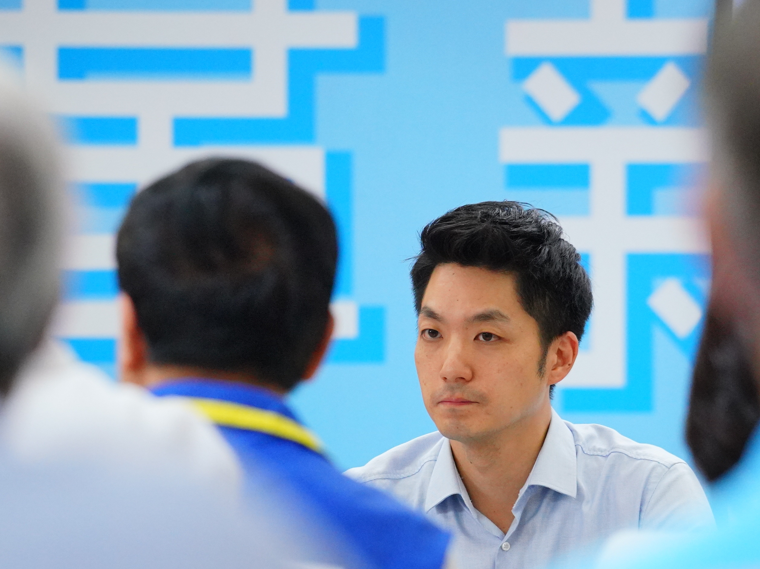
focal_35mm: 404
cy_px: 355
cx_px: 446
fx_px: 8869
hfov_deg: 4.9
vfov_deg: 3.7
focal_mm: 177
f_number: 4
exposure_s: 1/250
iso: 3200
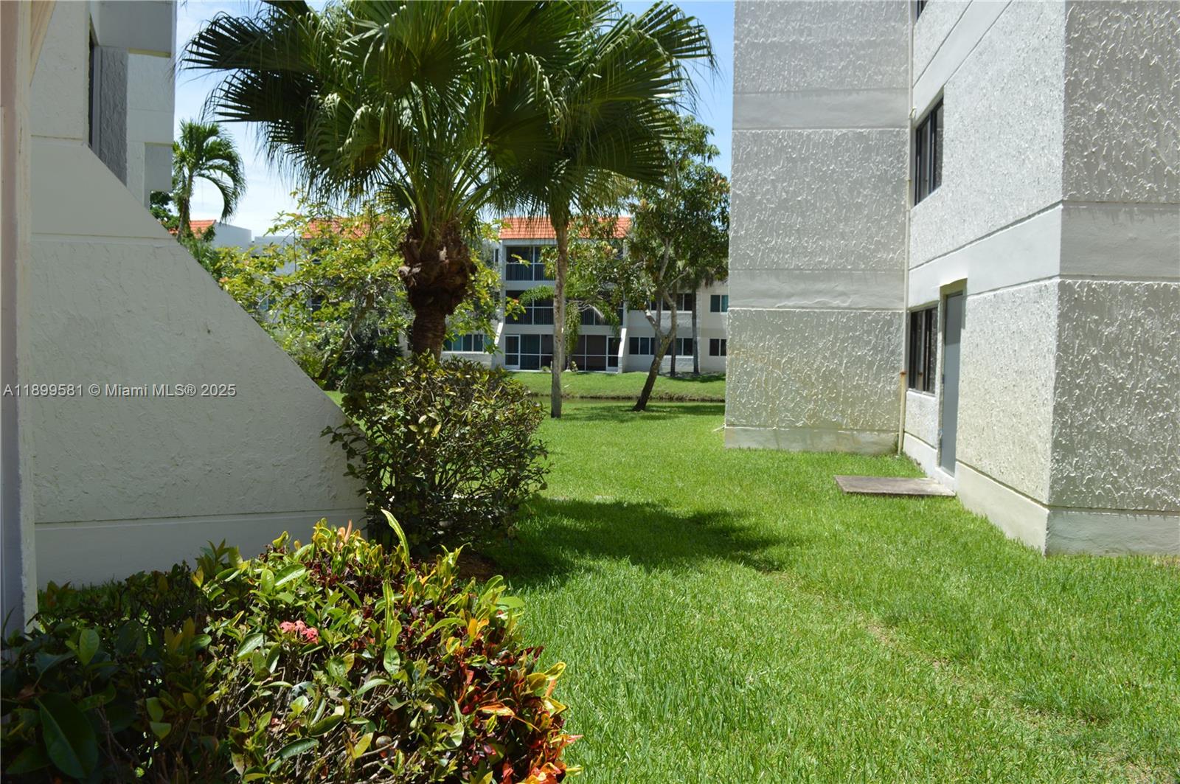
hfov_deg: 67.4
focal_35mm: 27
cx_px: 590
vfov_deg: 47.8
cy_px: 392
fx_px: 884
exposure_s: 1/200
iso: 100
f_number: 7.1
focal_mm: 18
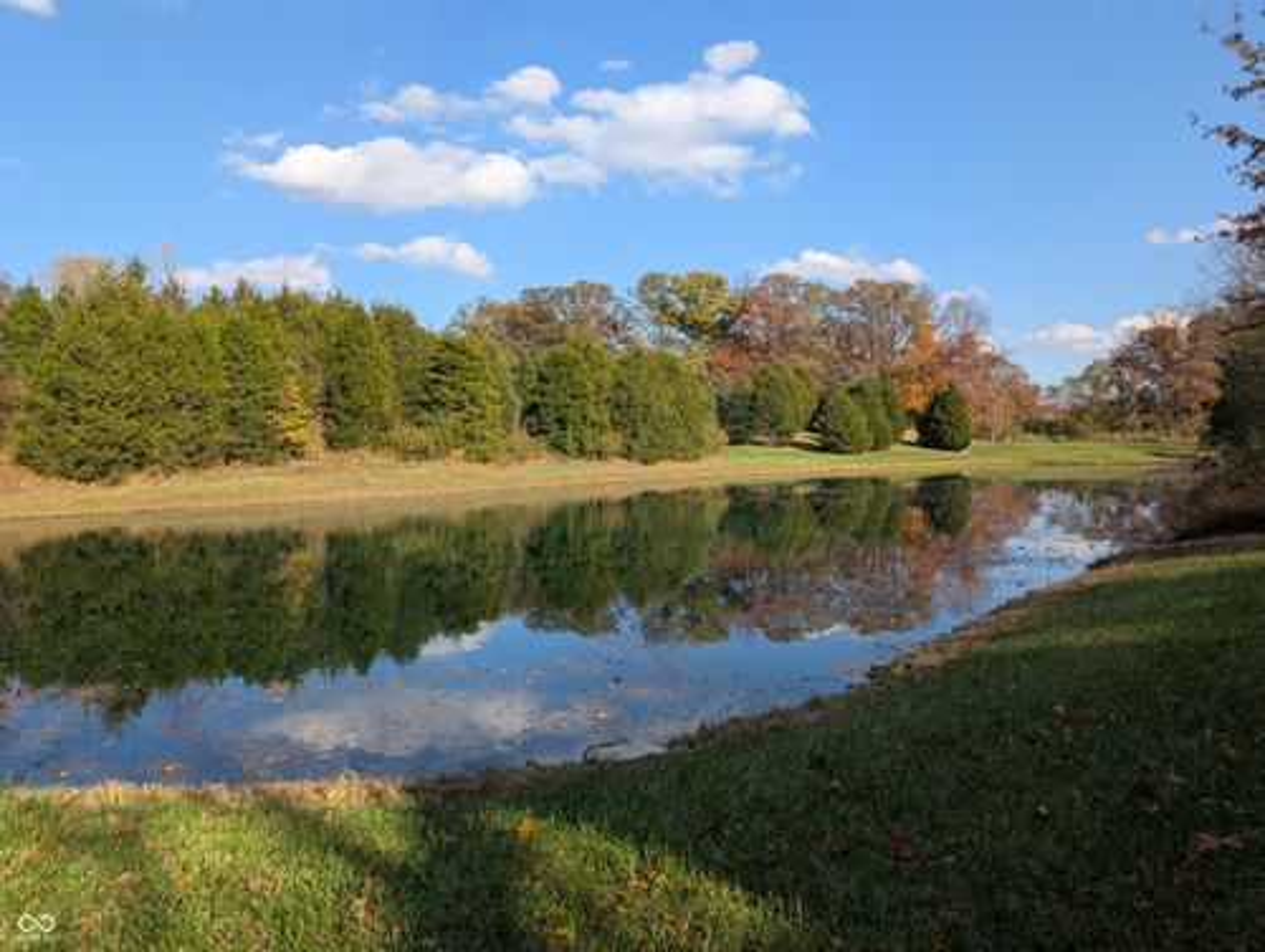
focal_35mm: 24
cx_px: 632
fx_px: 878
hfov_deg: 71.5
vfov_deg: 56.9
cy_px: 476
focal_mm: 6.9
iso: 22
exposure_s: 1/756
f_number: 1.68
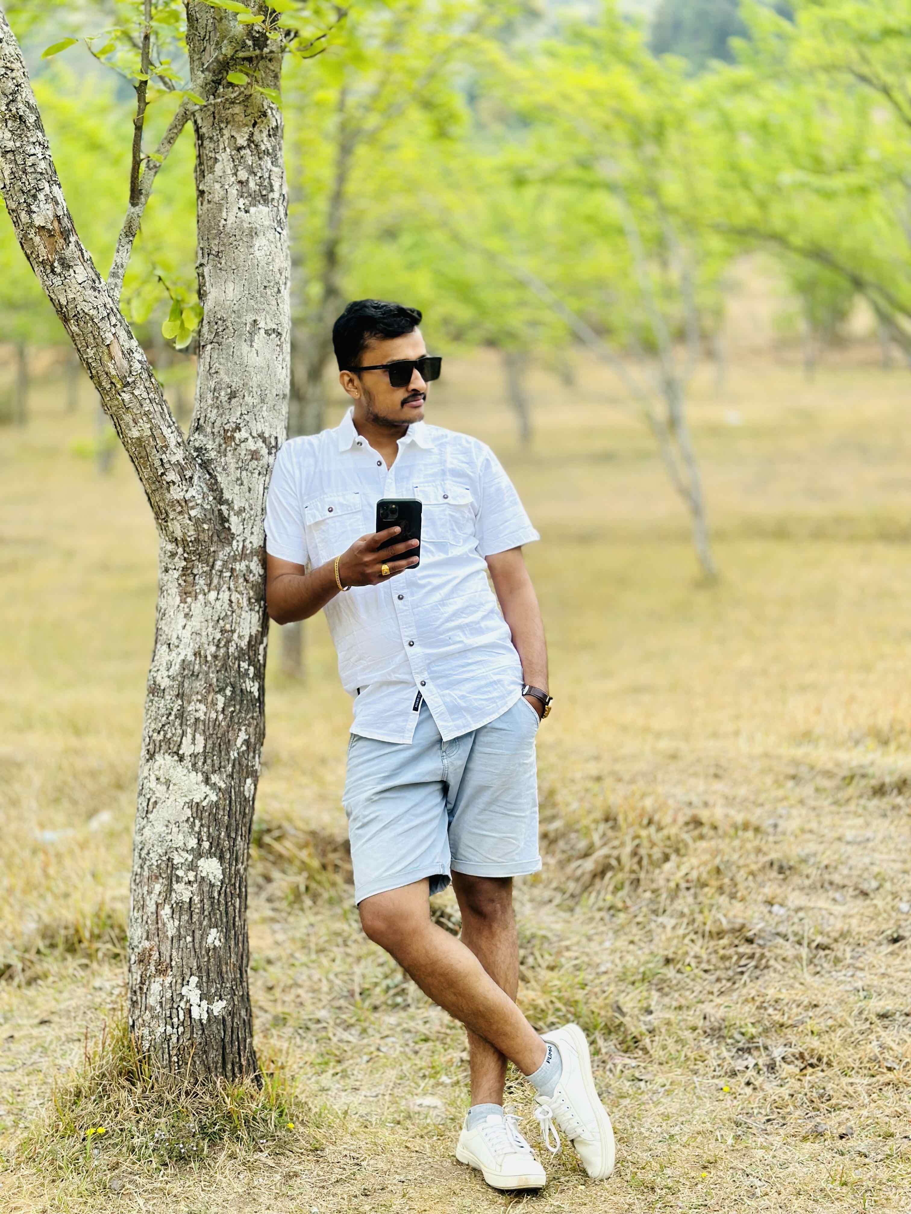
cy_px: 607
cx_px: 456
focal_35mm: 48
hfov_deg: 30.3
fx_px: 1684
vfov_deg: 39.7
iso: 80
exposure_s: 1/1517
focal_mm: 6.86
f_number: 1.78
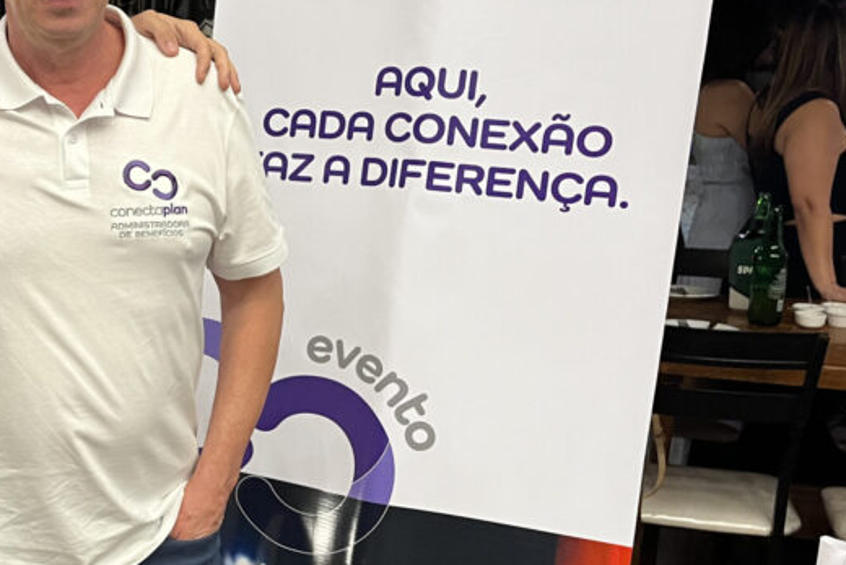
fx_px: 1222
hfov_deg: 35.6
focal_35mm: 52
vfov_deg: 26.0
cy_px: 306
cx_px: 65
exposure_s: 1/60
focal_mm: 5.1
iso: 250
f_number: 1.6
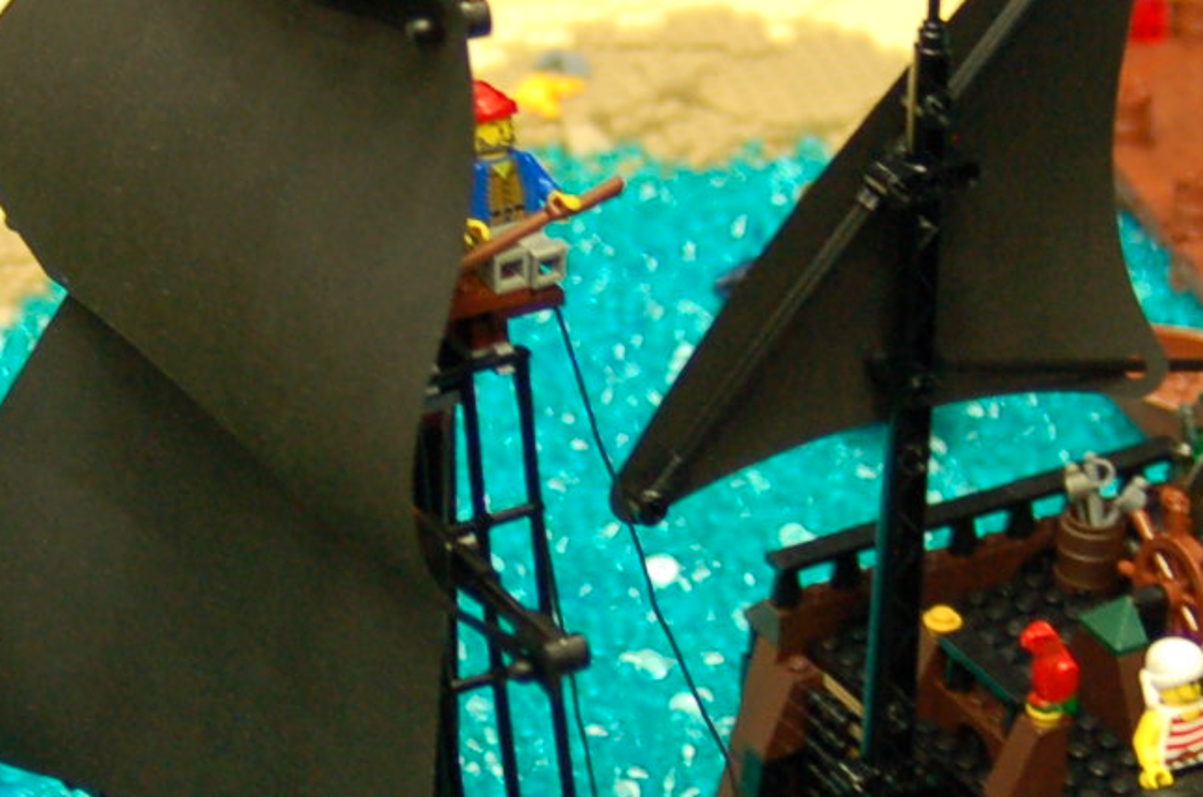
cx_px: 270
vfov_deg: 9.3
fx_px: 4901
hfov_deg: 13.9
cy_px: 502
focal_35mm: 147
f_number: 3.3
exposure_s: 1/30
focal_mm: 28
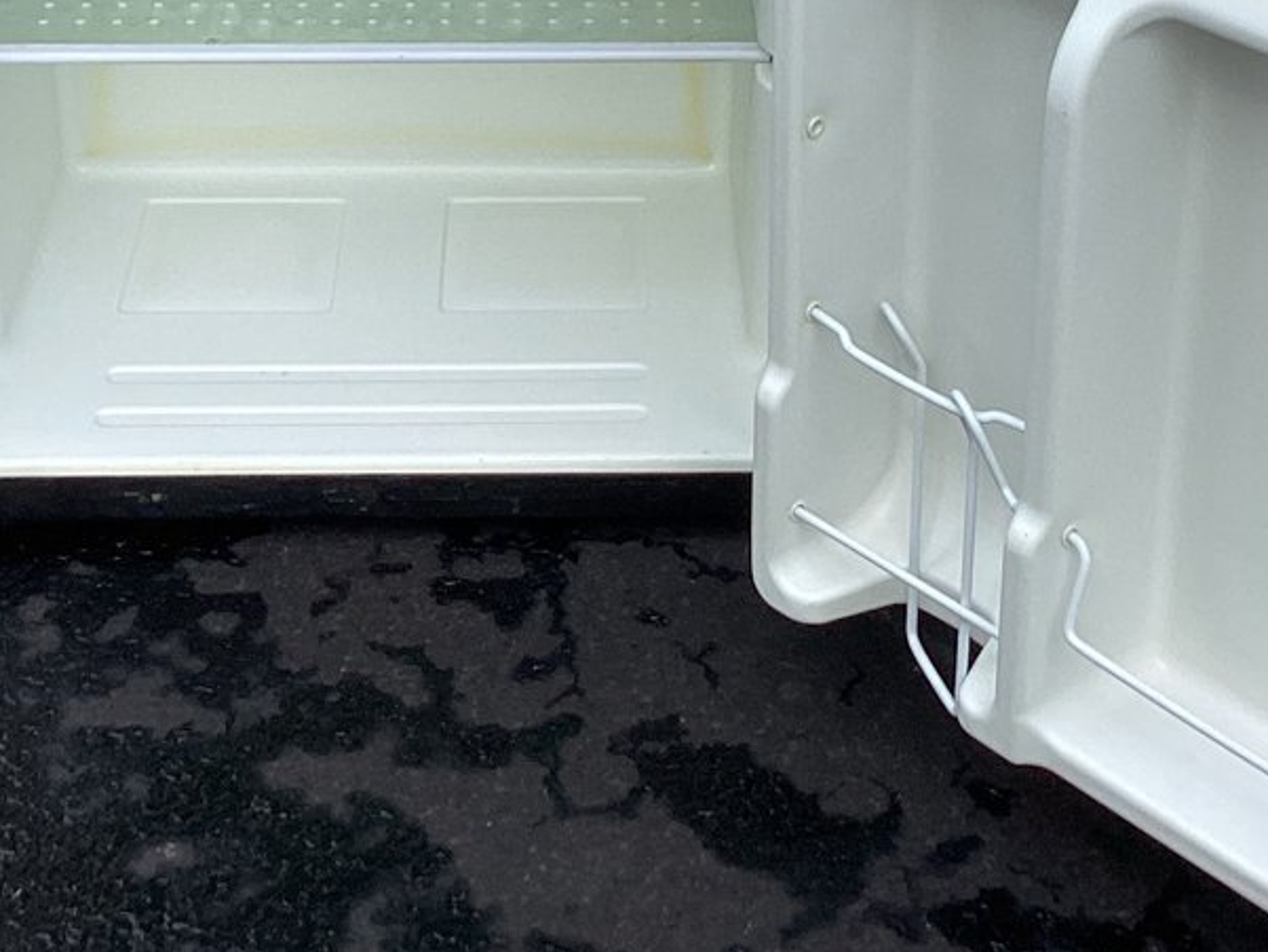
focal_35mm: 78
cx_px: 683
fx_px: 2858
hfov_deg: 25.0
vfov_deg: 18.3
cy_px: -39
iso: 25
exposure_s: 1/769
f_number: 2.4
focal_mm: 3.3
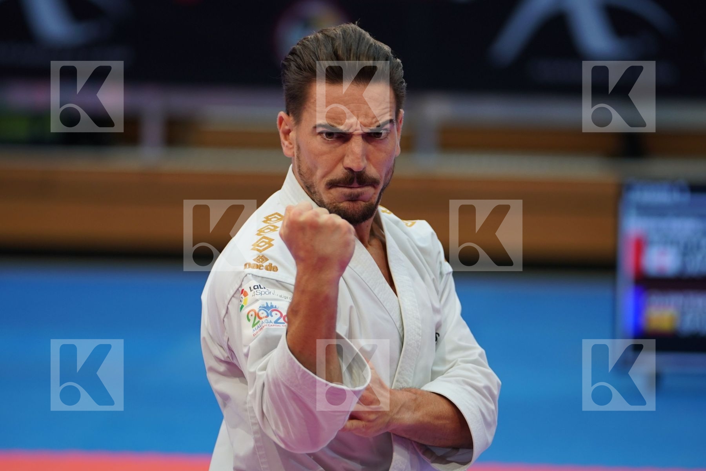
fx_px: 4824
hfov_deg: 8.4
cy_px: 236
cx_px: 353
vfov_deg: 5.6
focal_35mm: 246
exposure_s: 1/400
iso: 640
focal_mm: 164
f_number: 2.8
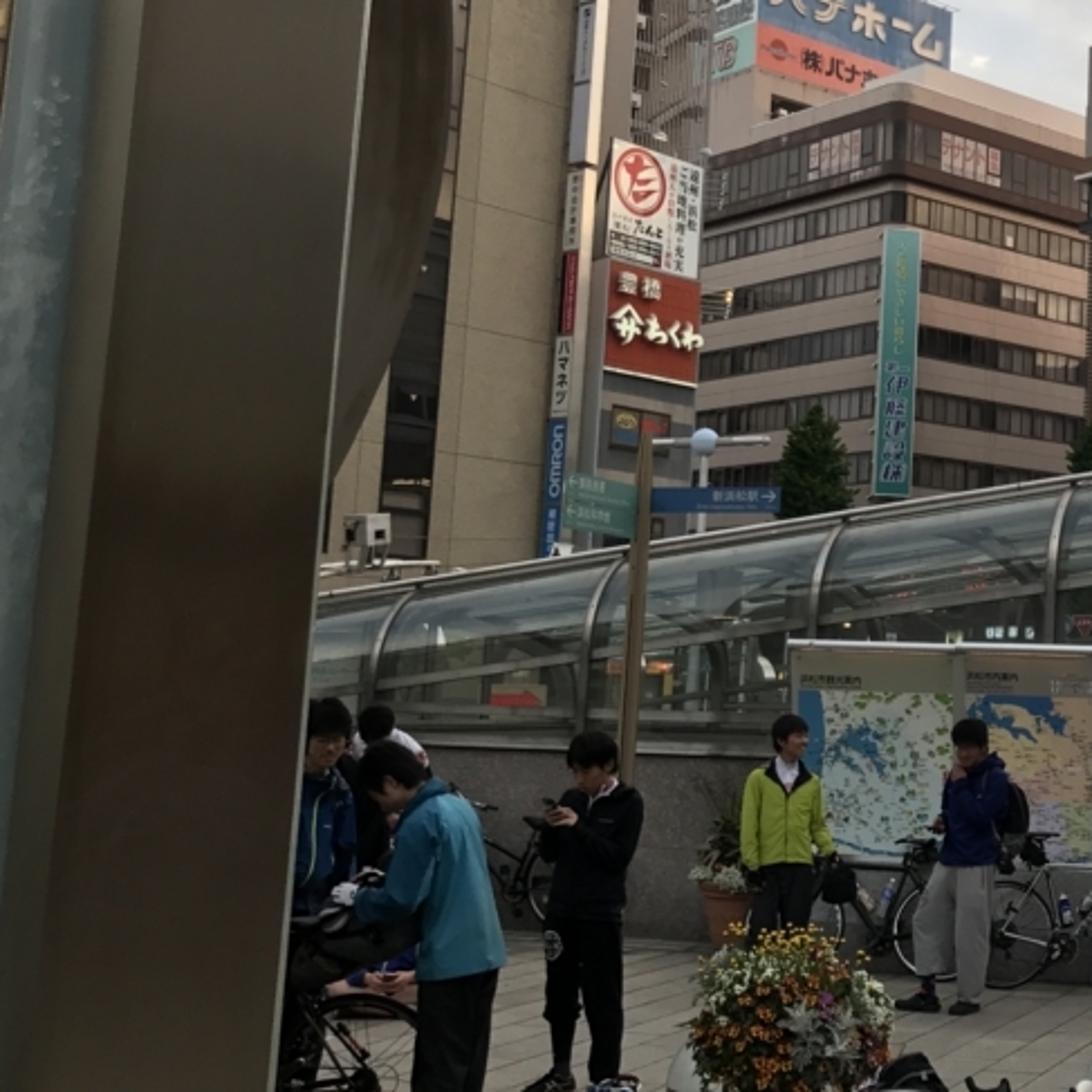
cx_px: 1123
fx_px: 1856
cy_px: 437
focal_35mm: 52
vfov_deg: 32.7
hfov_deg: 30.2
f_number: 1.8
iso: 25
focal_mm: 3.99
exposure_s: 1/120
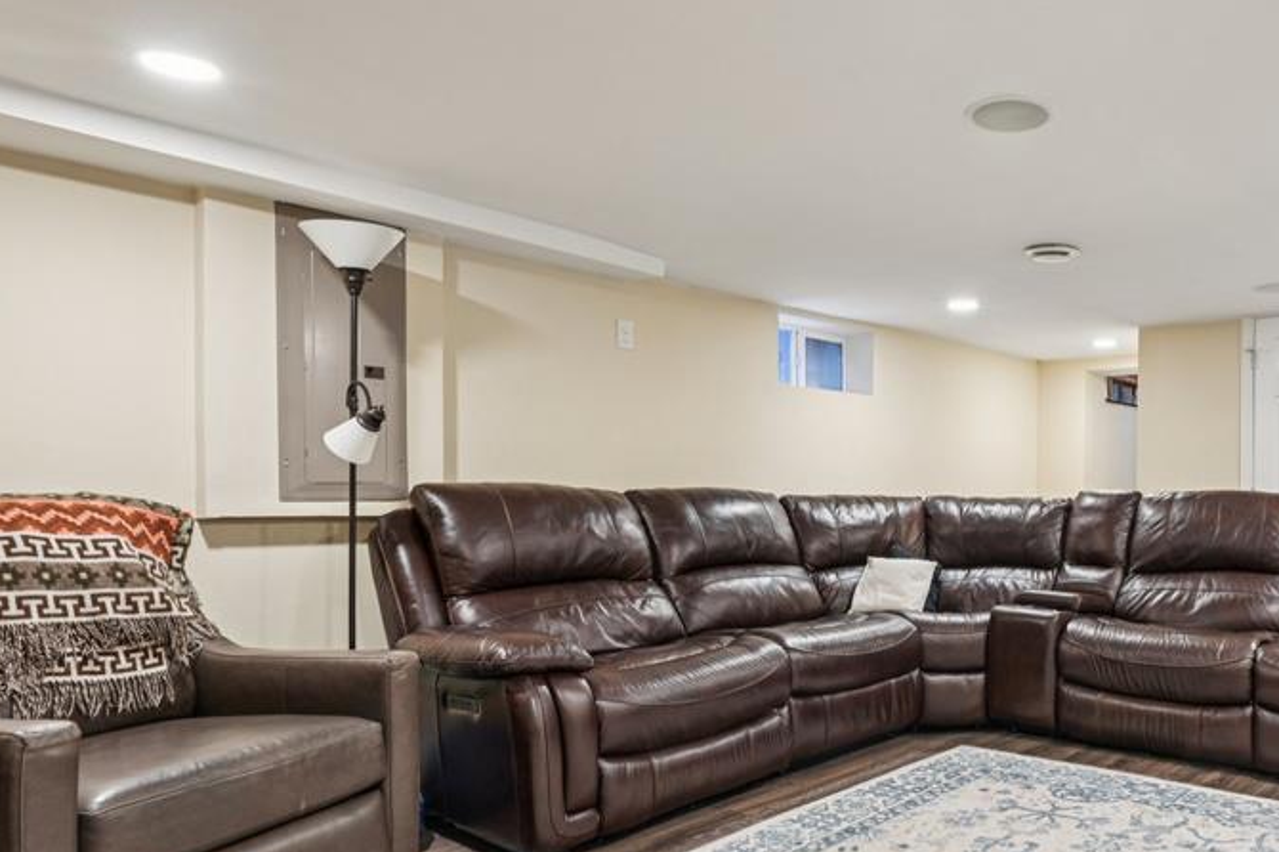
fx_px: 950
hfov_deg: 63.8
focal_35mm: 27
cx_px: 960
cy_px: 543
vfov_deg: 47.7
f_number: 9
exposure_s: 1/5
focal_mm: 17.5
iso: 400
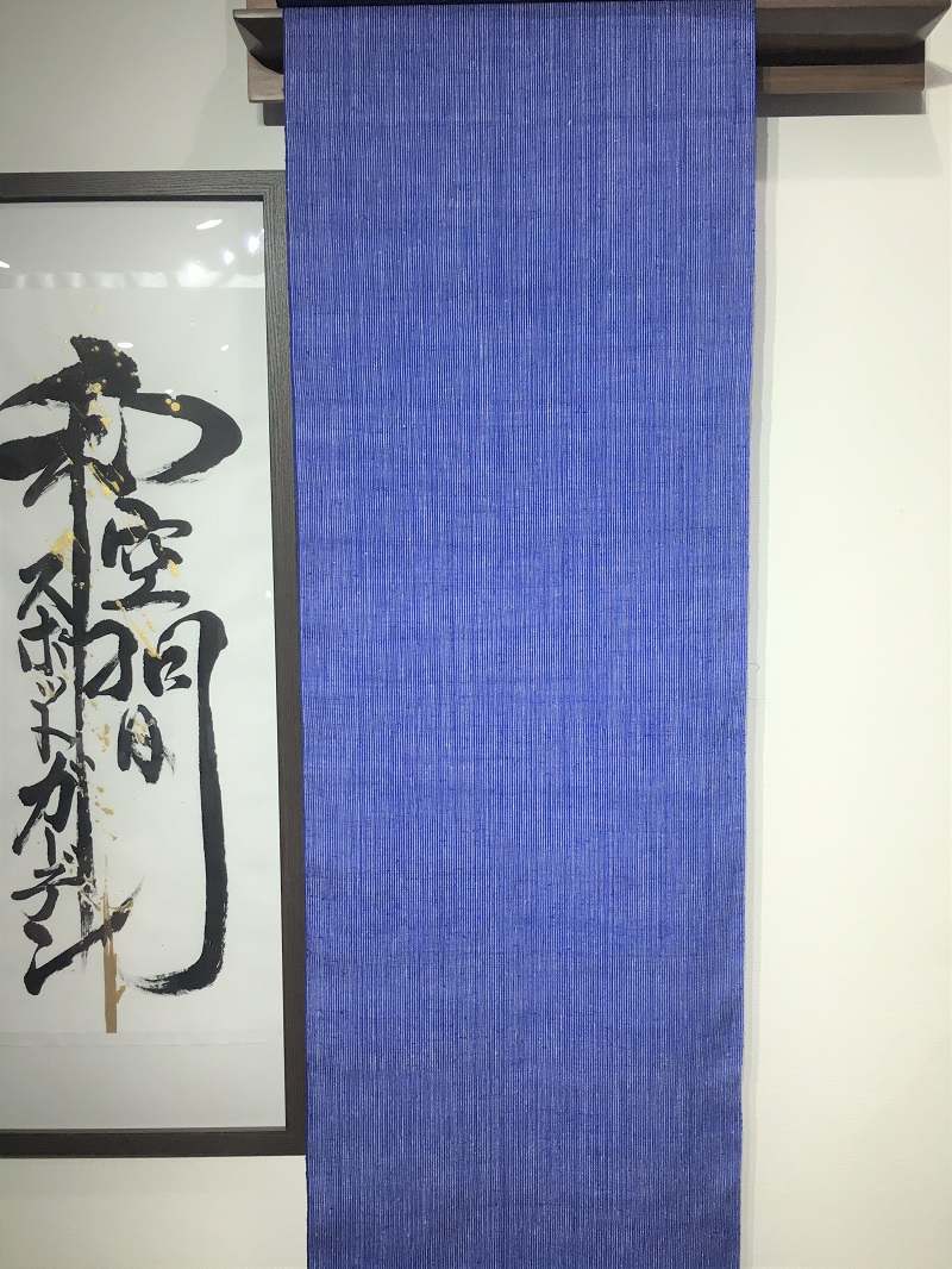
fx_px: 1063
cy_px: 634
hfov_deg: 48.2
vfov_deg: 61.6
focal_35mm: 29
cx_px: 476
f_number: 2.2
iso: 25
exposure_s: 1/40
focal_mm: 4.15
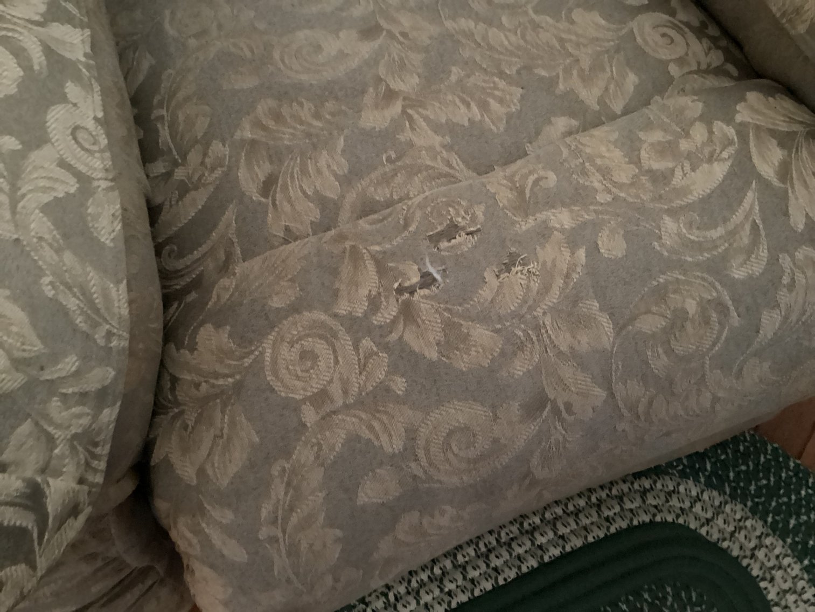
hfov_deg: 58.3
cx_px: 408
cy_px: 306
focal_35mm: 31
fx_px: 730
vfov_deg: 45.4
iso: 640
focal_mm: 3.3
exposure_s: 1/15
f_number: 2.4
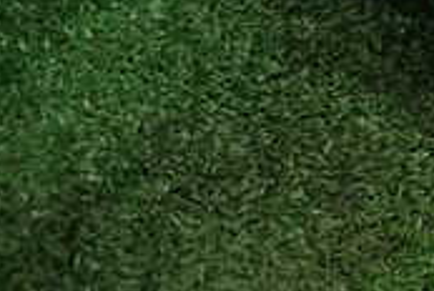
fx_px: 1087
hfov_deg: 19.1
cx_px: 692
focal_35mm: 90
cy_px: -206
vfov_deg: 13.8
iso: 200
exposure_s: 1/60
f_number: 2
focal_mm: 4.5
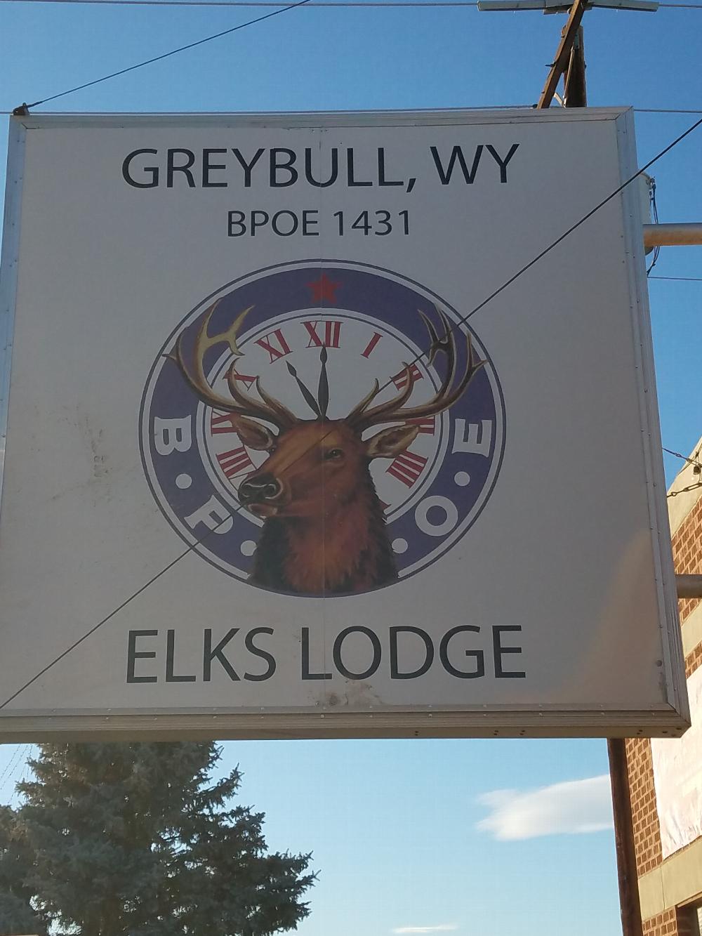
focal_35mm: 26
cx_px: 351
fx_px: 703
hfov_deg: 53.1
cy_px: 468
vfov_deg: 67.3
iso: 40
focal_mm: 4.2
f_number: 1.7
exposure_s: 1/1444
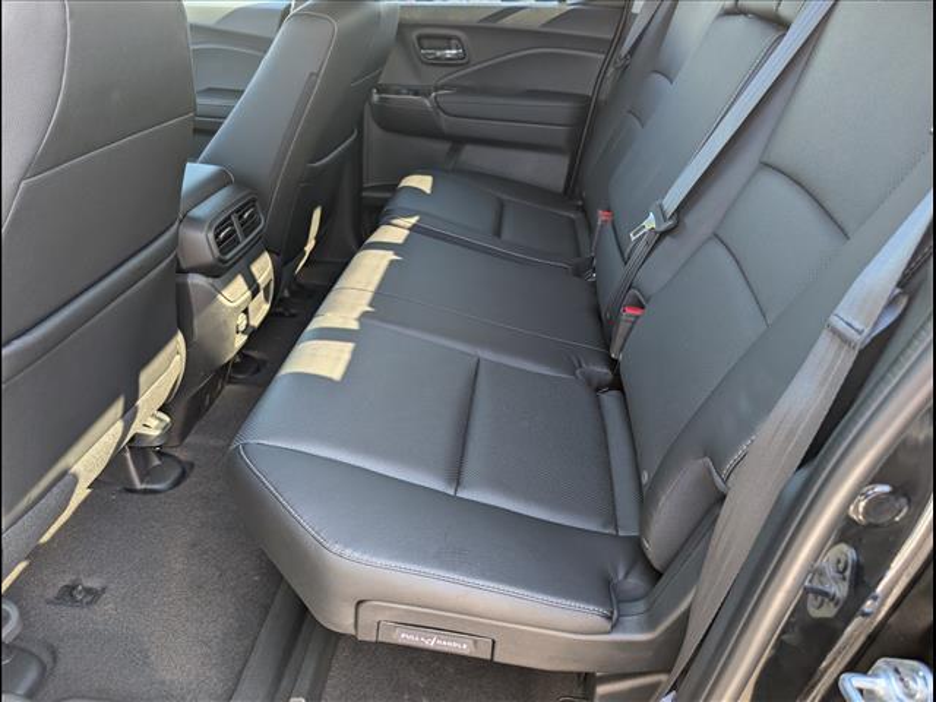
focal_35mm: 24
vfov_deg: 56.8
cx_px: 468
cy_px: 351
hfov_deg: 71.6
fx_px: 649
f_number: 1.68
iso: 23
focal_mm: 6.9
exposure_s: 1/122
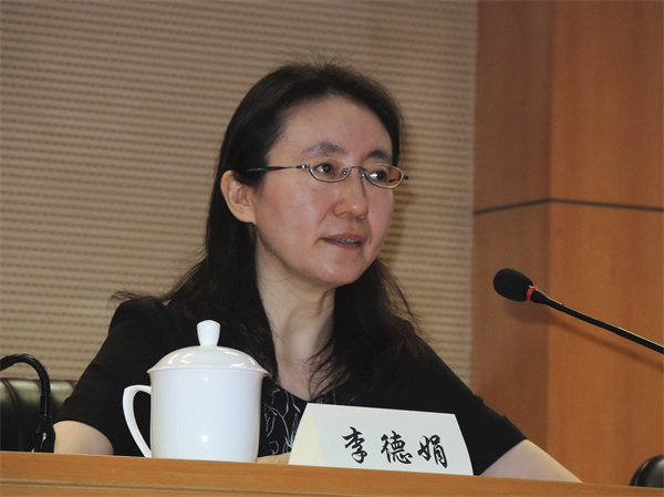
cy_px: 248
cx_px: 332
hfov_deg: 9.9
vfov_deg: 7.4
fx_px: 3833
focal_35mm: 200
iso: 640
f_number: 4
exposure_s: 1/200
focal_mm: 42.8
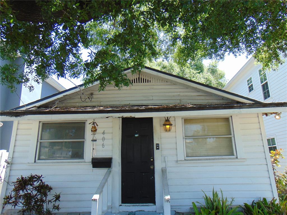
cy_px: 108
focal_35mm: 25
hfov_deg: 69.4
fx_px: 207
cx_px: 144
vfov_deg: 54.9
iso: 80
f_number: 3
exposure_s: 1/200
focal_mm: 4.5
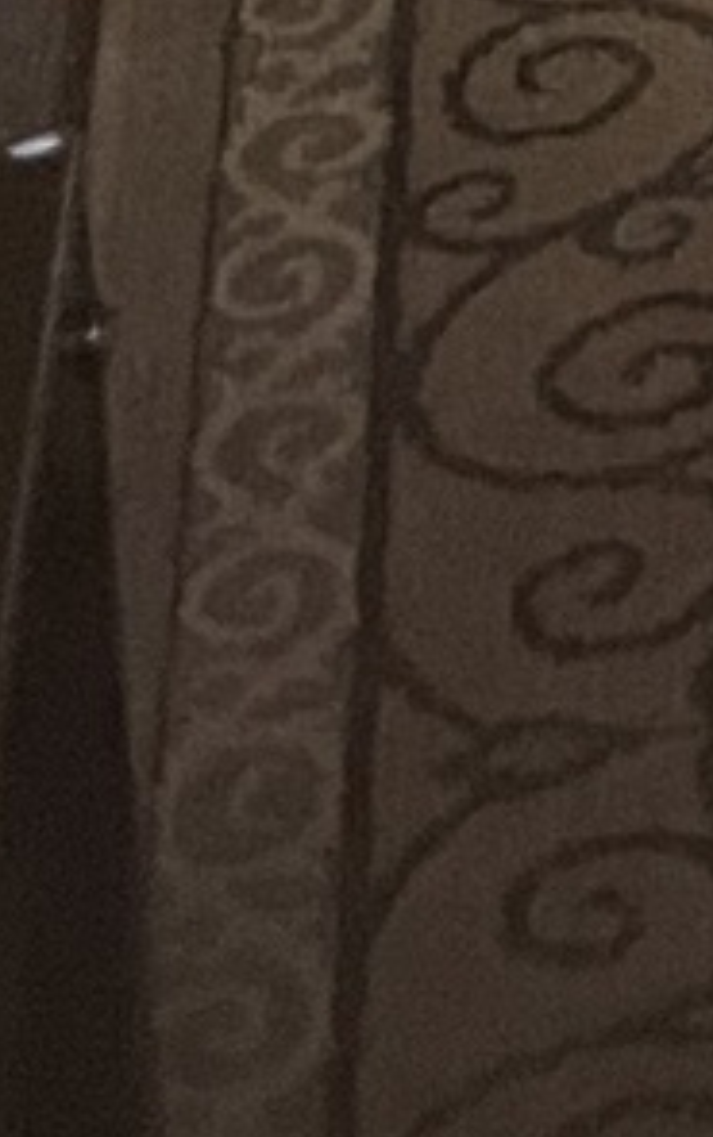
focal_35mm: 215
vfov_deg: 7.6
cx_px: 2231
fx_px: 6668
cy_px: -2964
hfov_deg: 5.7
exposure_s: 1/40
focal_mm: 5.1
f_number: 1.6
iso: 400
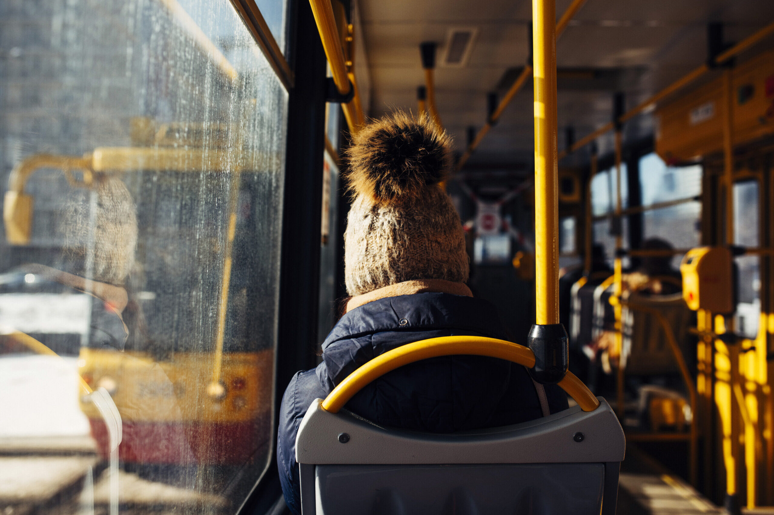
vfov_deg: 37.8
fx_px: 752
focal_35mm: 35
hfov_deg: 54.5
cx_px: 387
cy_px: 258
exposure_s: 1/1600
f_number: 2.8
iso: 100
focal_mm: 35
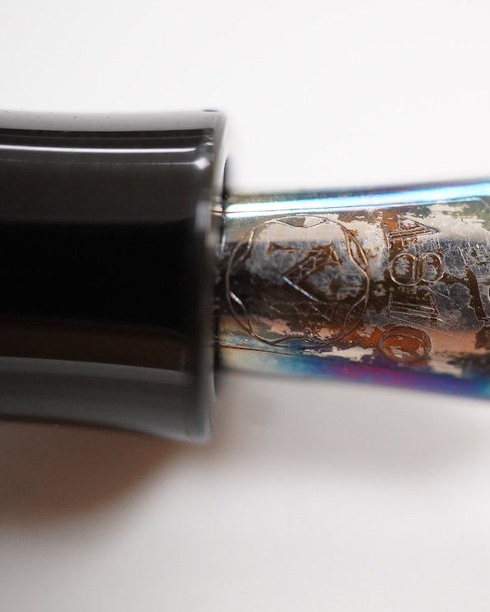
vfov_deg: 29.6
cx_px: 437
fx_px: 1160
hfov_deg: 23.3
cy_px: 308
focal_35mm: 64
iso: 2500
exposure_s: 1/200
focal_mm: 30
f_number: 5.6
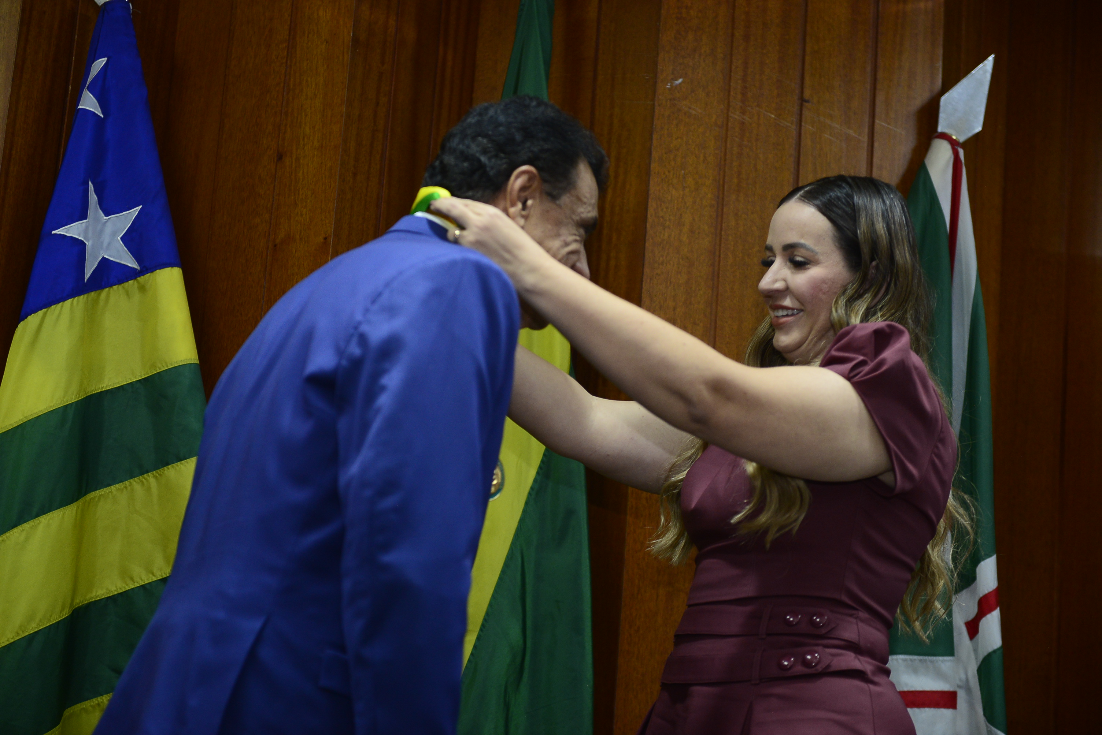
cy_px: 368
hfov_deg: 28.8
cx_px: 551
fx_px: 2143
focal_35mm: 70
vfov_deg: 19.5
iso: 1600
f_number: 2.8
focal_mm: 70
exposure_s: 1/125
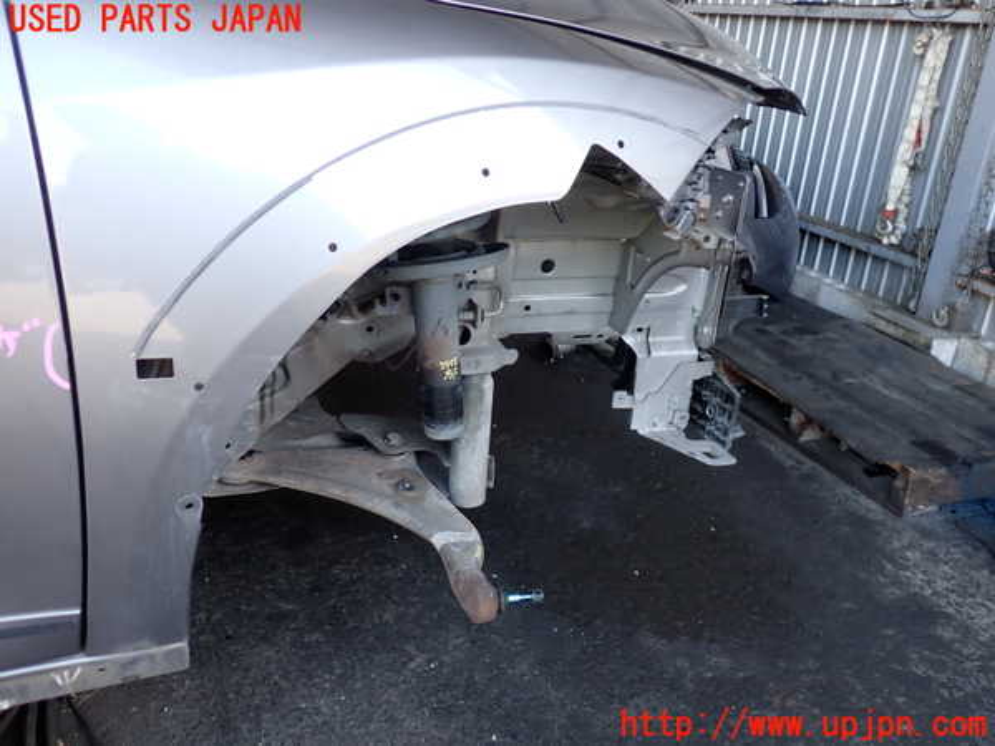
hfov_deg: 60.0
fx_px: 862
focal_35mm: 30
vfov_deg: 46.8
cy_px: 373
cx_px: 498
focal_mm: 5.4
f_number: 2.3
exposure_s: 1/60
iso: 160
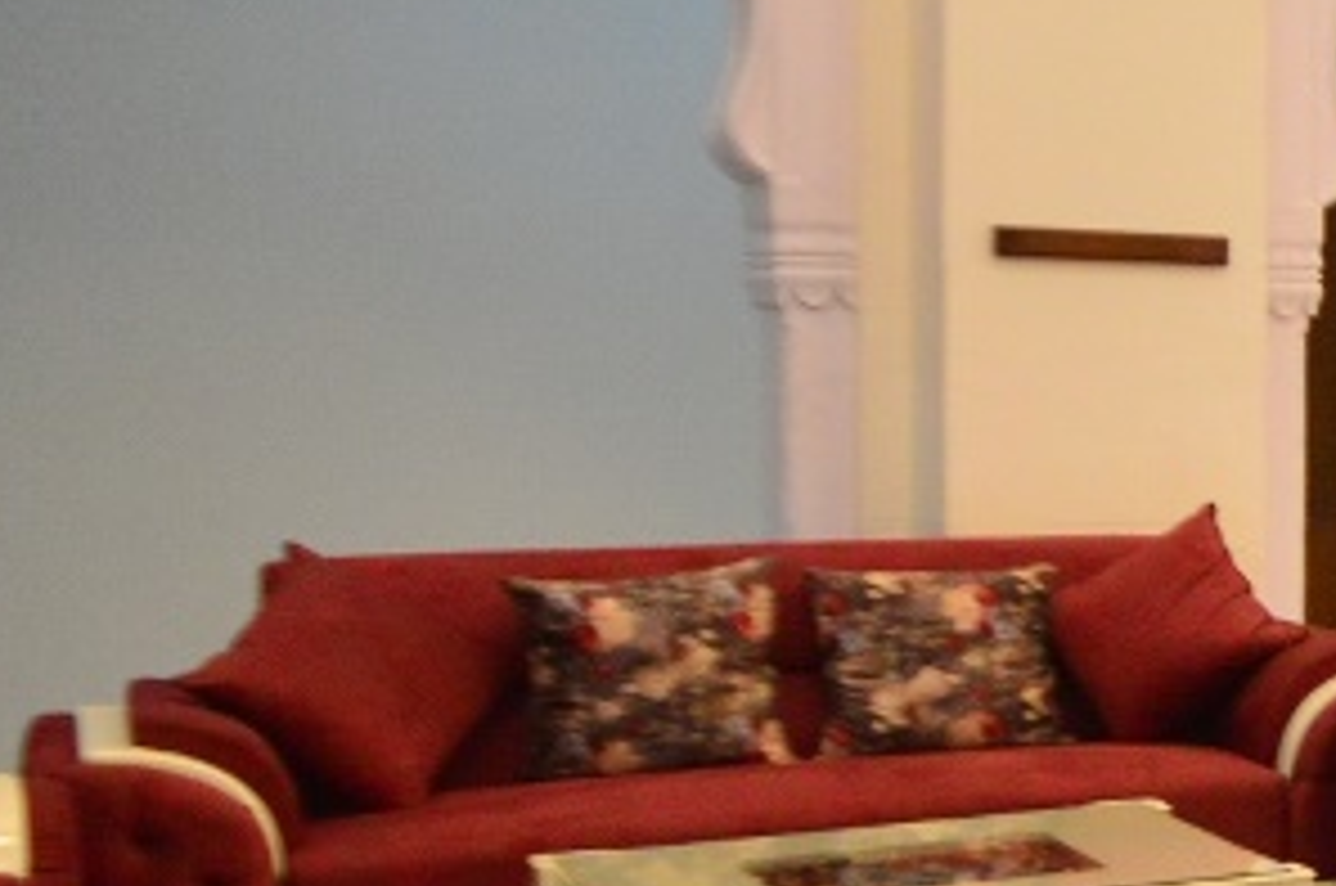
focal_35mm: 73
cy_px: 315
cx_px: 2825
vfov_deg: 18.6
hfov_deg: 17.4
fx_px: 2705
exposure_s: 1/50
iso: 800
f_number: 3.5
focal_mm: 10
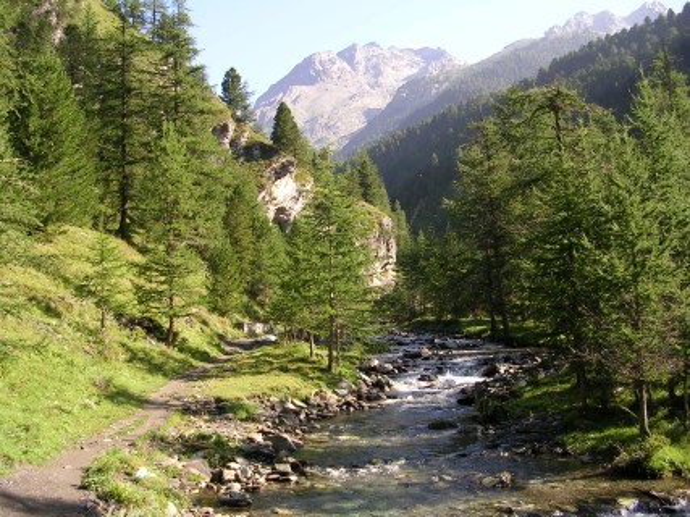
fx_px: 757
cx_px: 345
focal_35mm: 38
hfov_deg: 49.0
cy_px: 258
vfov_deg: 37.7
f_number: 2.8
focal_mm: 5.8
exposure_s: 1/271
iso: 50
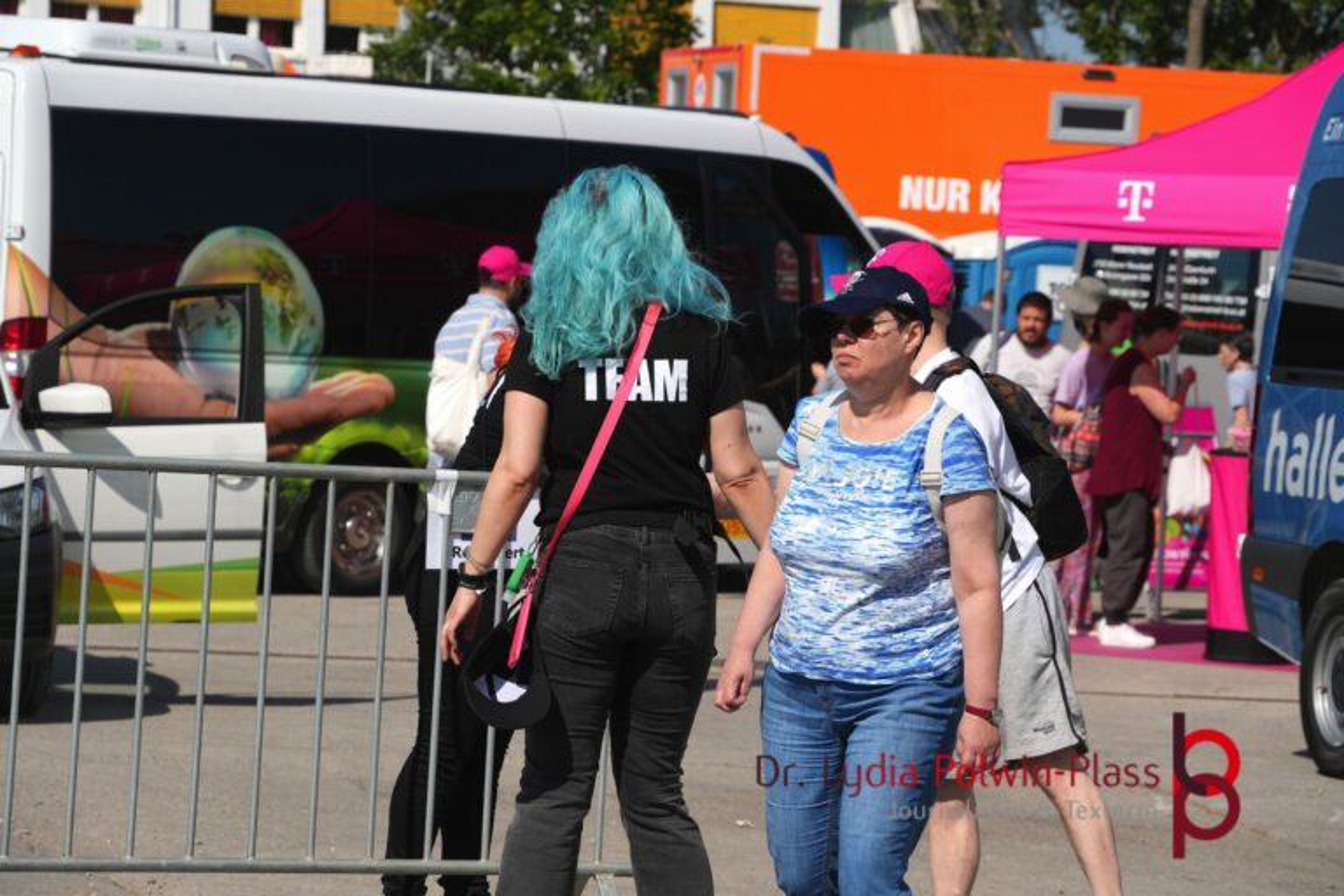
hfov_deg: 12.2
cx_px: 672
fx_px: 6272
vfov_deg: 8.2
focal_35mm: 168
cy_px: 448
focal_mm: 112
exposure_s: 1/500
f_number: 8
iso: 100
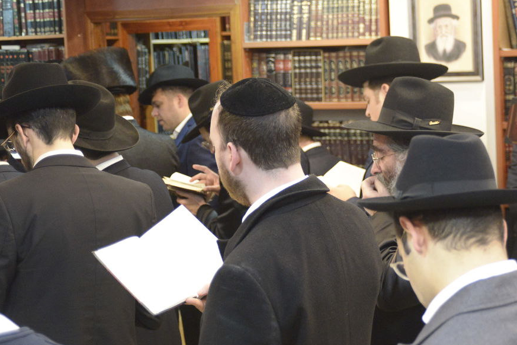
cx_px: 384
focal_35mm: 77
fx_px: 1106
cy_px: 127
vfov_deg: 17.7
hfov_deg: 26.0
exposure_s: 1/200
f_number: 4
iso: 5000
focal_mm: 48
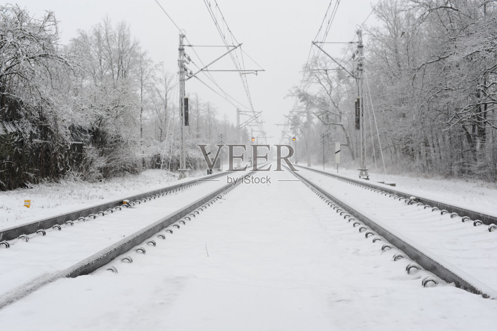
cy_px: 166
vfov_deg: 27.0
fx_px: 690
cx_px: 248
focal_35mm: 50
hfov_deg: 39.6
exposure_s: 1/80
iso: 200
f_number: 6.3
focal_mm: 50
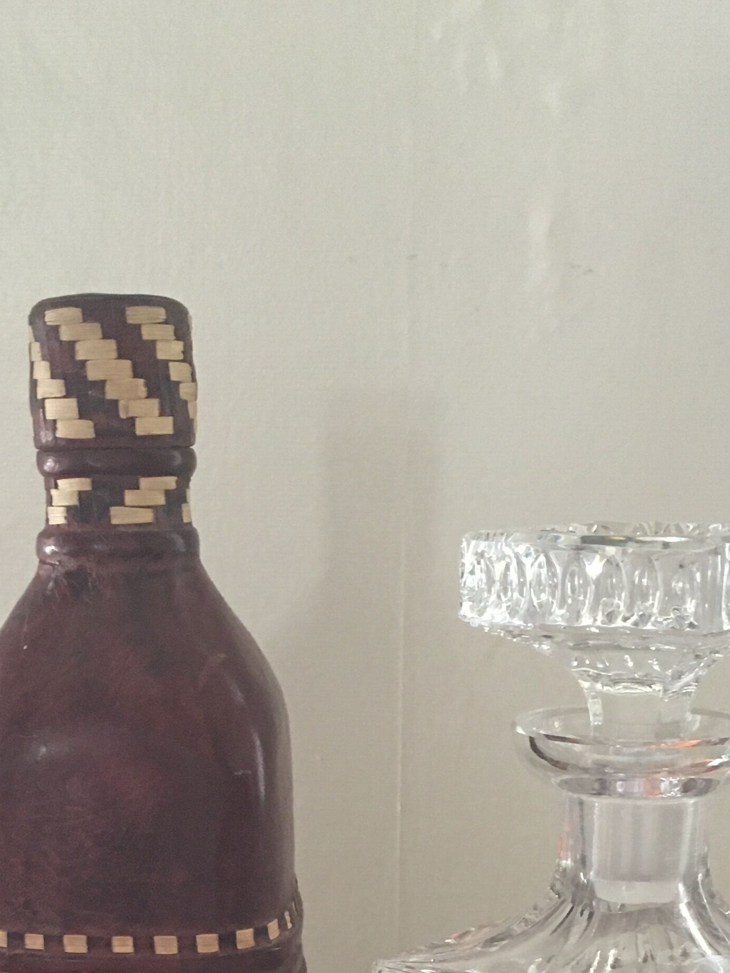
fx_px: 1771
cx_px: 320
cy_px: 1034
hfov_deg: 23.3
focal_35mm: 63
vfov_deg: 28.3
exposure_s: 1/20
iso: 200
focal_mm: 4.15
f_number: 2.2
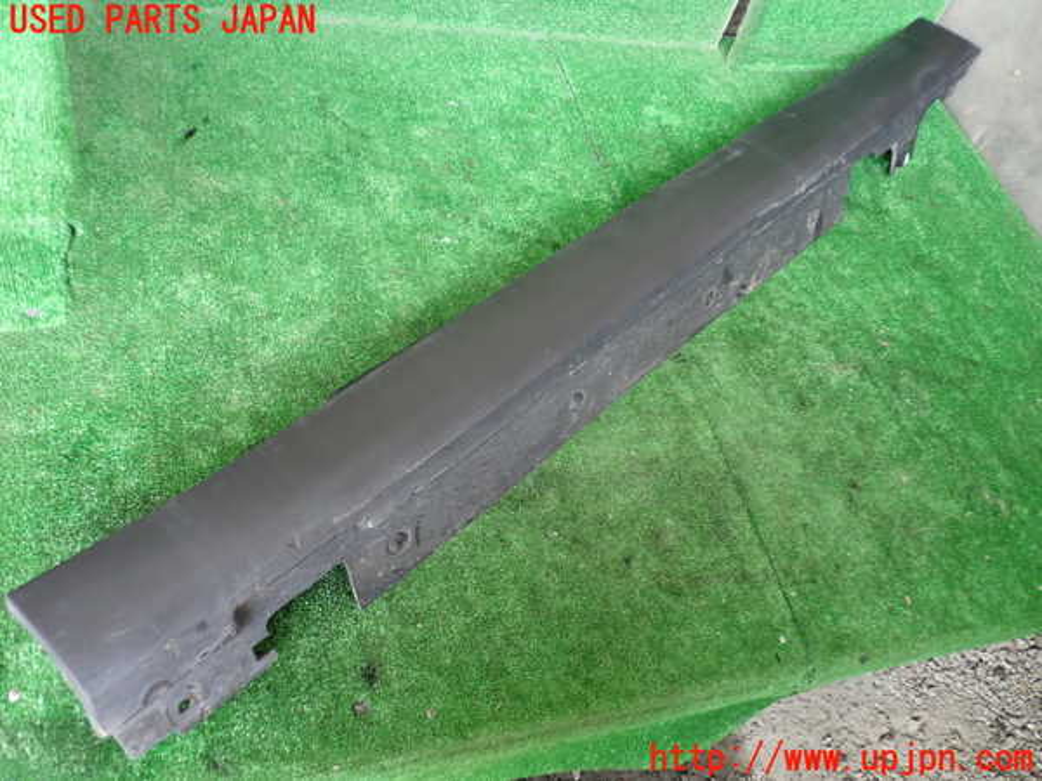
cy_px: 390
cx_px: 521
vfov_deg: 46.8
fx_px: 903
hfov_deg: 60.0
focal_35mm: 30
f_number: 2.3
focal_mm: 5.4
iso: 250
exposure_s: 1/30
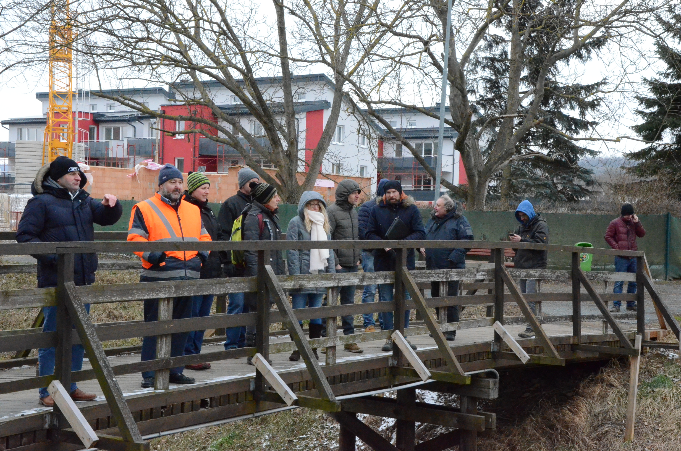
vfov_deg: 22.5
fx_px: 1133
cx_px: 340
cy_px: 226
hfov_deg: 33.5
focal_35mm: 60
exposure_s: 1/1250
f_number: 18
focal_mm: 40
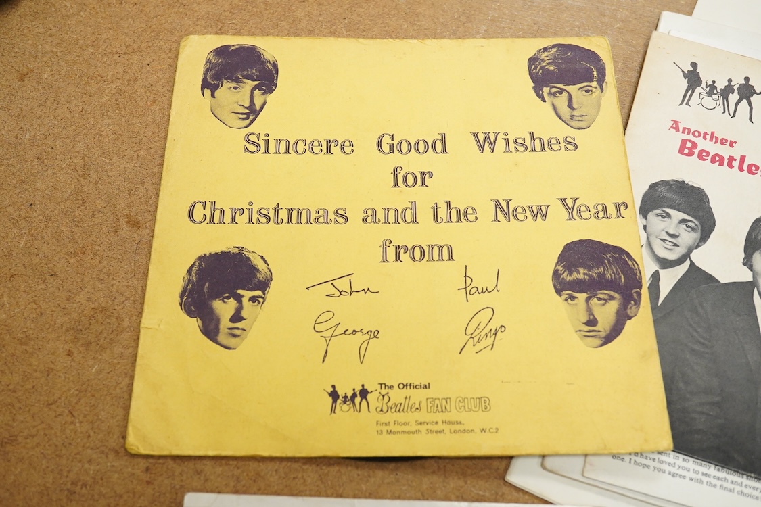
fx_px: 951
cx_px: 380
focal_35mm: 45
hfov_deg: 43.6
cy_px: 254
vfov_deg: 29.9
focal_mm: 30
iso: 2500
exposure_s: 1/200
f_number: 9
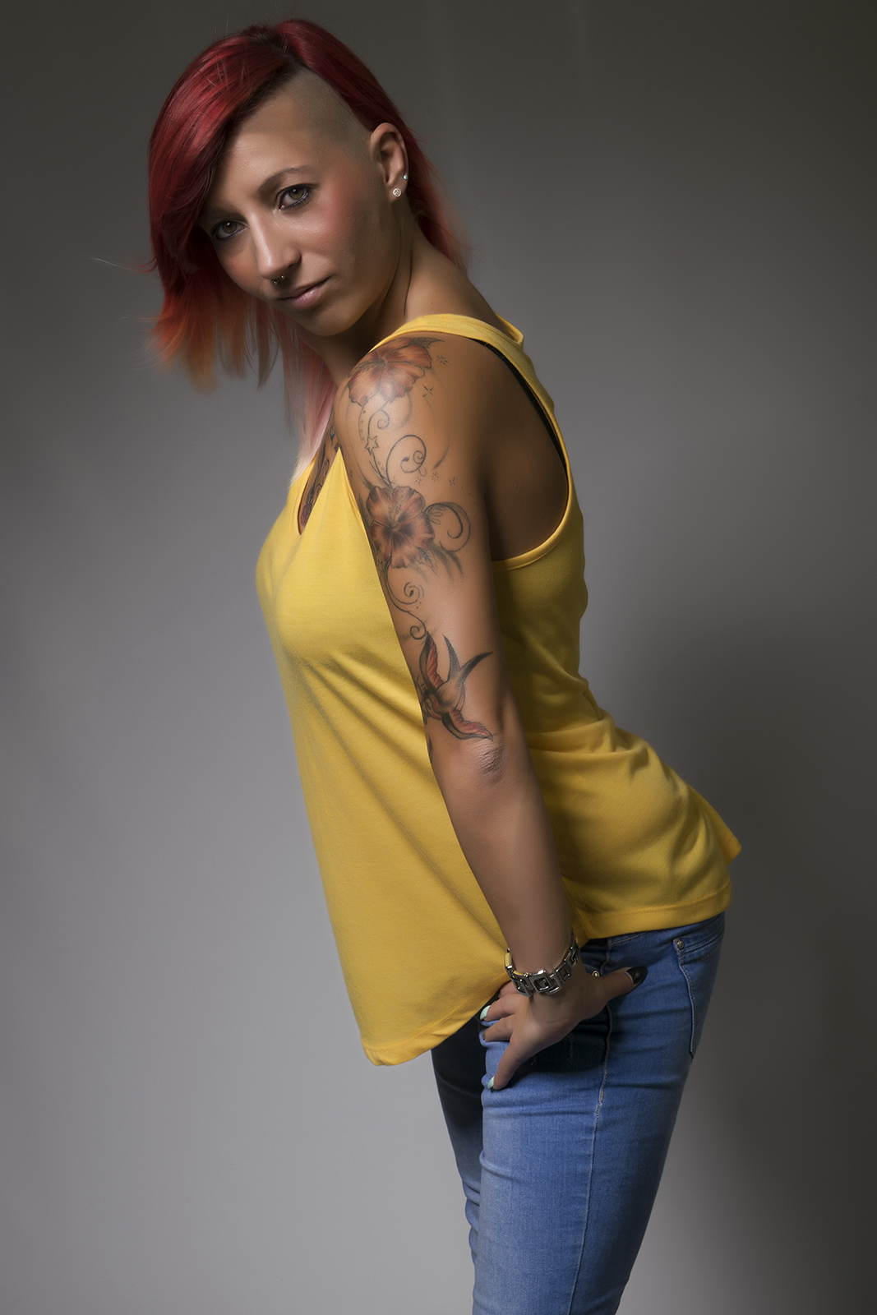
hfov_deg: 16.6
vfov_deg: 24.6
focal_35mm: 82
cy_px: 658
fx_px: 3014
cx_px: 438
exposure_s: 1/160
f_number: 13
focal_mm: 55
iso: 100
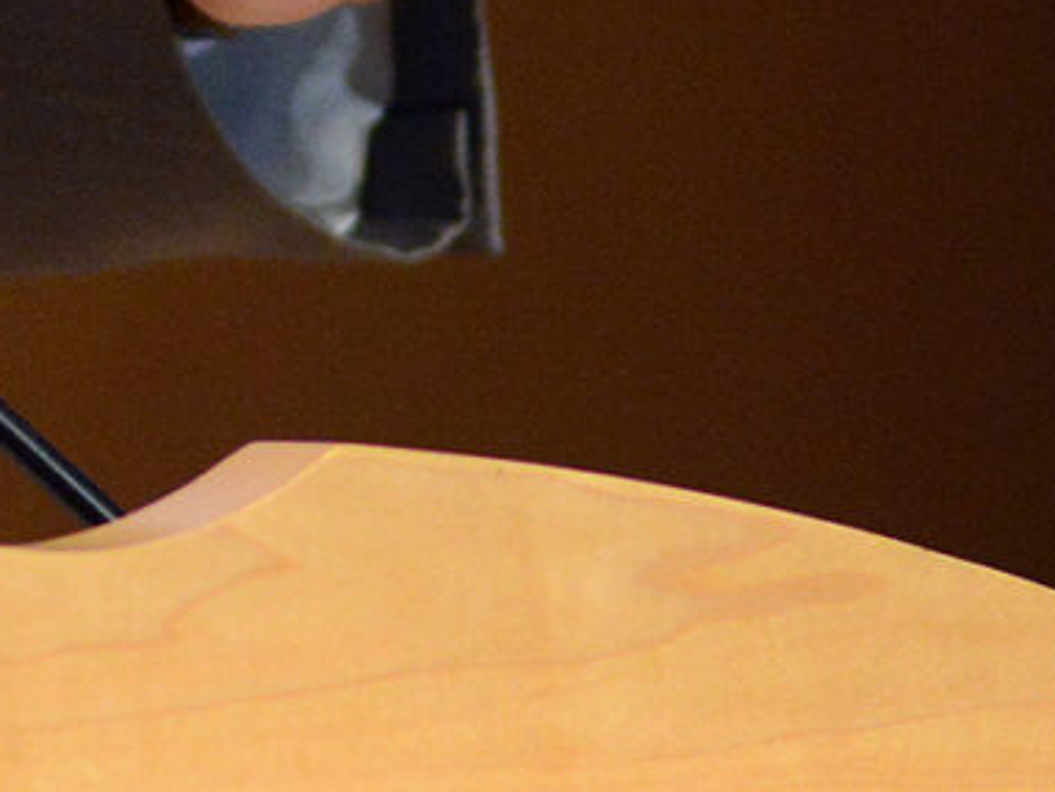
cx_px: -1451
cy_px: -1005
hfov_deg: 1.7
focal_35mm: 1162
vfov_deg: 1.3
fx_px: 35426
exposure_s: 1/320
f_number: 2.8
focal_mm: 180
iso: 2500
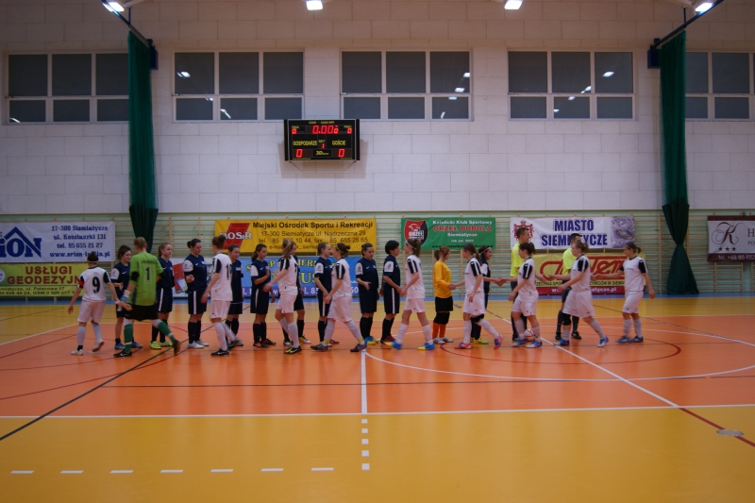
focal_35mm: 36
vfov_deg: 36.9
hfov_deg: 53.1
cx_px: 378
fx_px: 755
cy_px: 252
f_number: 4
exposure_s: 1/40
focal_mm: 24
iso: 160
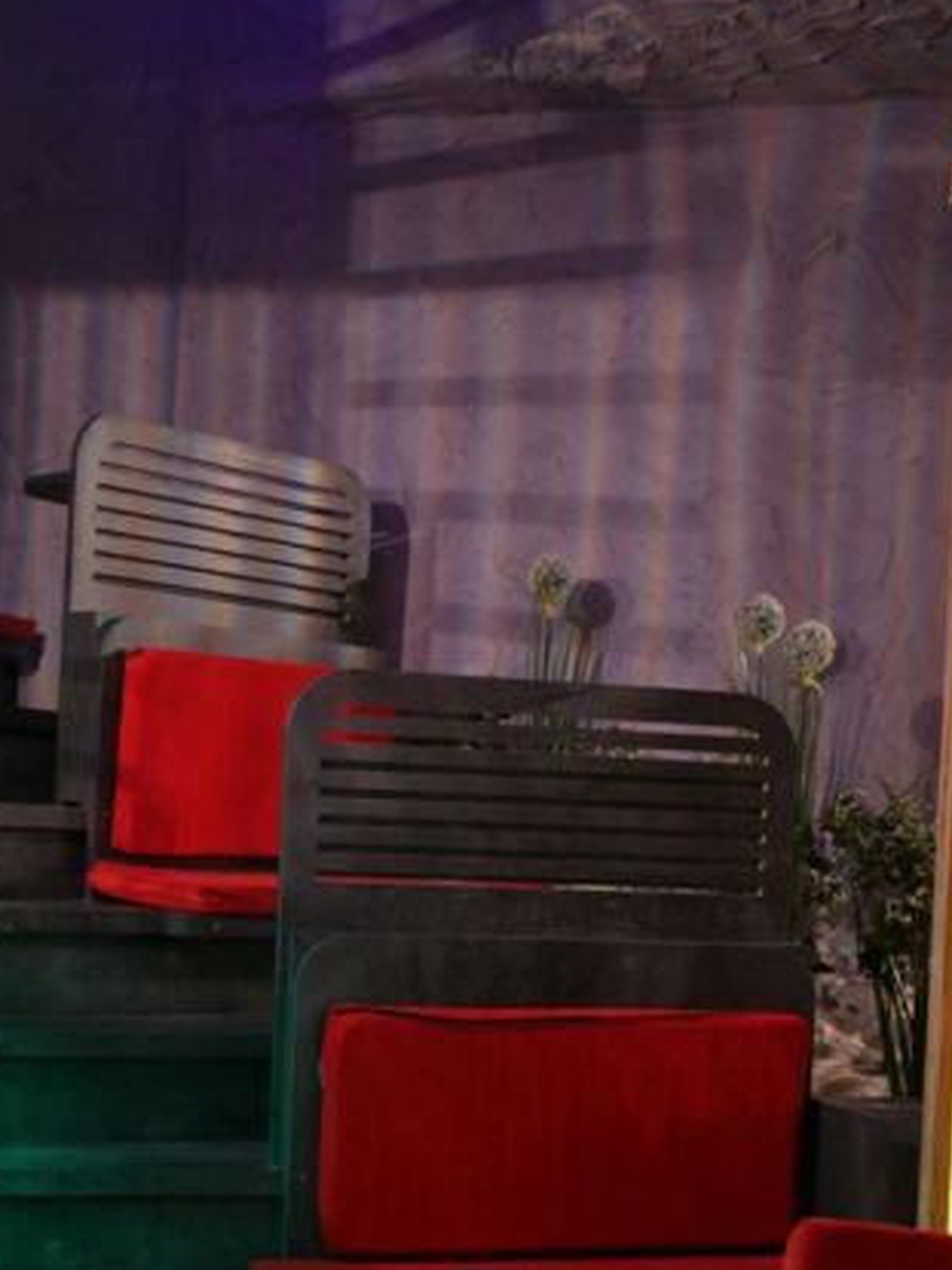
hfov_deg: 25.5
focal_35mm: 57
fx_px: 2091
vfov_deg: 32.9
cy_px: 995
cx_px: 297
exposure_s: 4
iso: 100
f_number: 5.6
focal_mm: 32
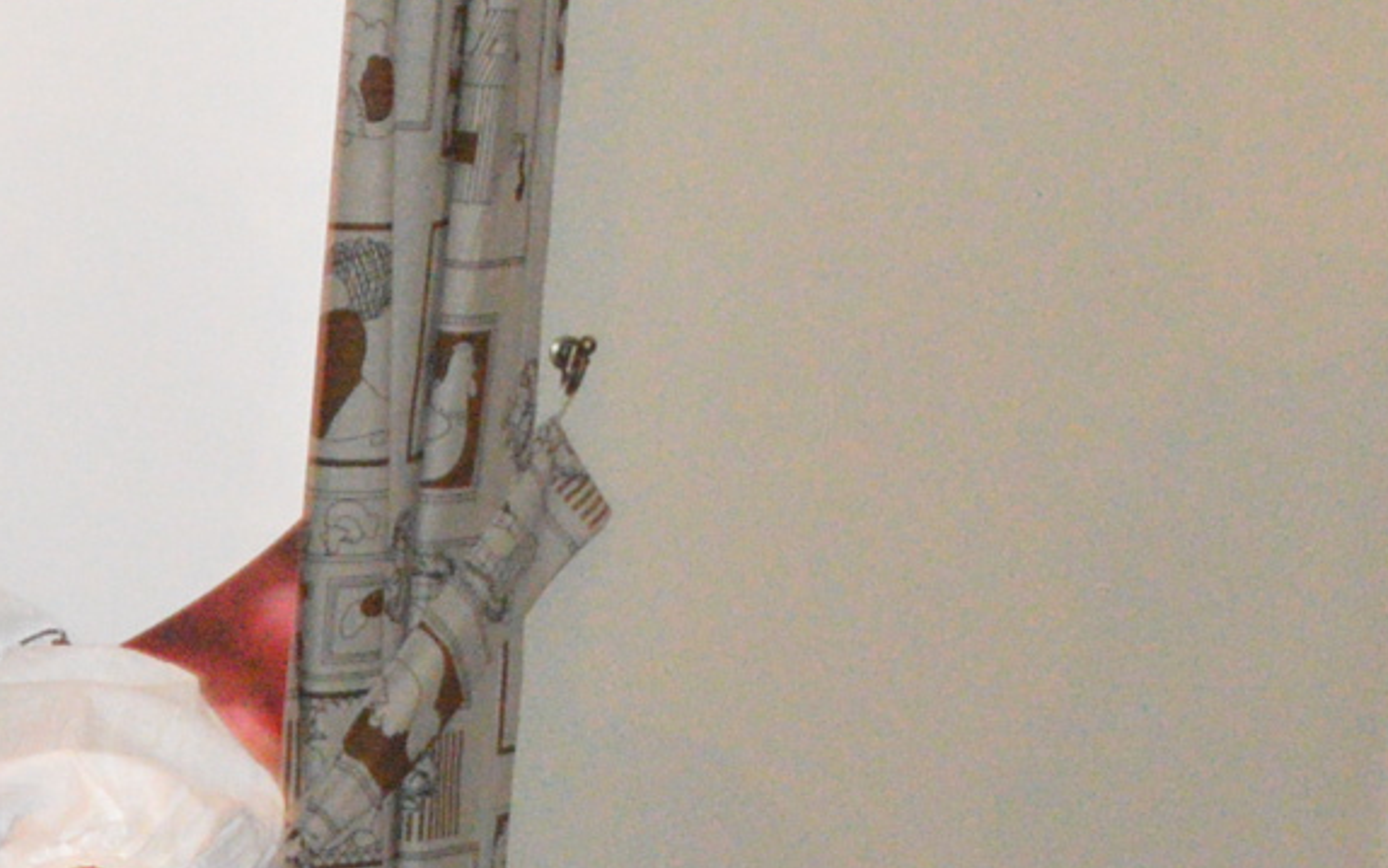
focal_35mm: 144
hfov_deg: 13.2
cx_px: -1057
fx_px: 5448
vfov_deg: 8.9
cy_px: 1240
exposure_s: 1/20
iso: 3200
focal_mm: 18
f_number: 3.5
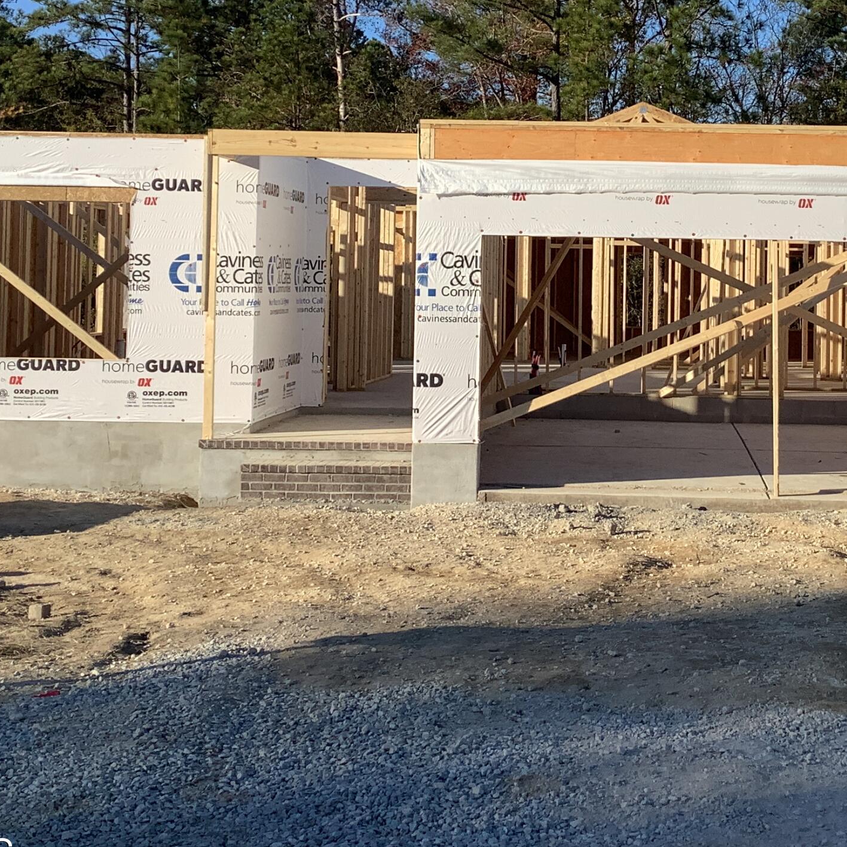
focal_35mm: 58
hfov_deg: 29.1
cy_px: 242
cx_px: 624
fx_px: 1606
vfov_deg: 29.2
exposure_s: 1/1116
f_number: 2.4
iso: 25
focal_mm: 3.3
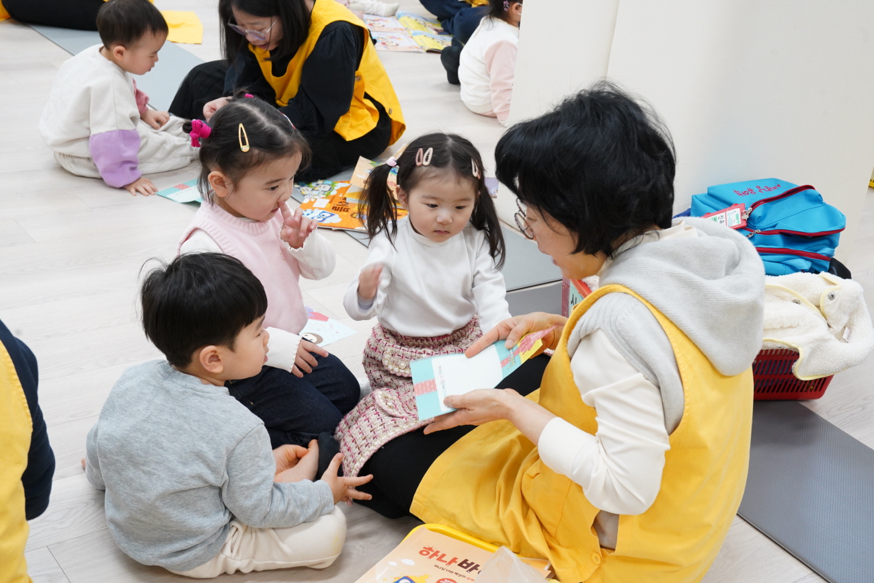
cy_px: 292
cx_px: 437
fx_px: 1190
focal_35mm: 49
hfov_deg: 40.3
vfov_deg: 27.5
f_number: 10
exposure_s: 1/25
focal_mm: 49
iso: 2500
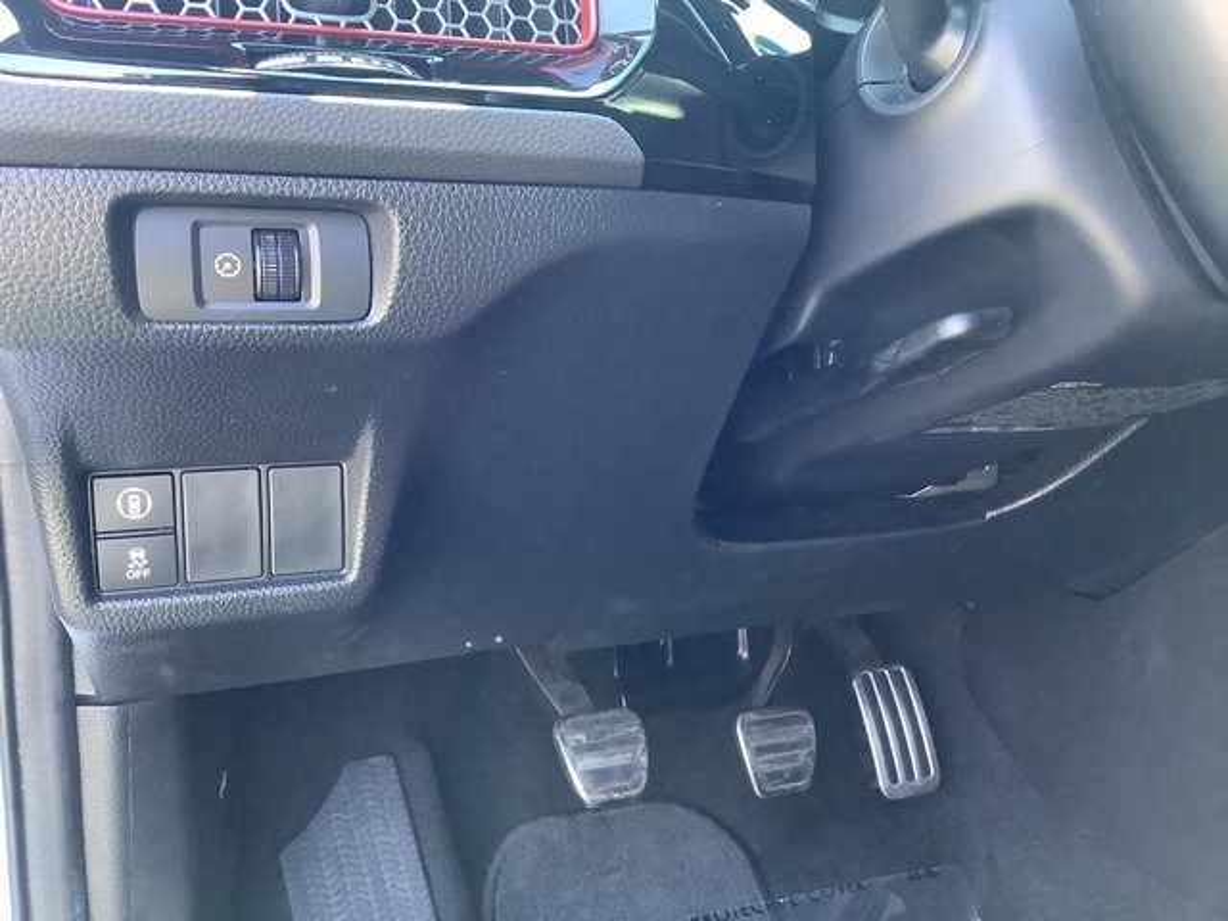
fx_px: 1100
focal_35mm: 31
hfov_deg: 58.4
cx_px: 614
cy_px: 460
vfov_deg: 45.4
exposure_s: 1/60
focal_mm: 3.3
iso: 160
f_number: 2.4
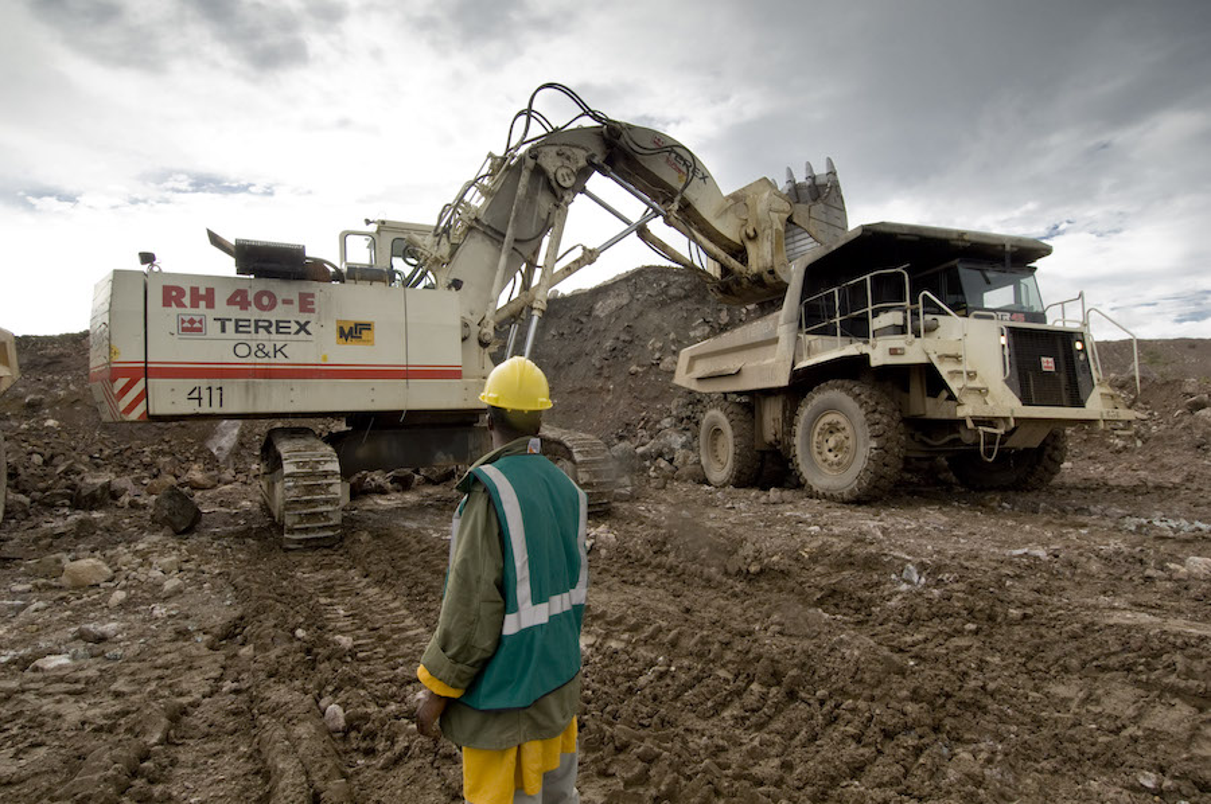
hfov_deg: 85.5
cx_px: 606
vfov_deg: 63.1
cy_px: 402
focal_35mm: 20
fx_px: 655
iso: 200
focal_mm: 13
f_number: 11
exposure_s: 1/125
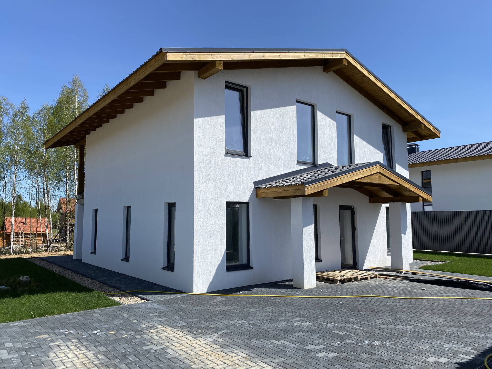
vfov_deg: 53.1
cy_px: 184
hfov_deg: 67.3
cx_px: 246
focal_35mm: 26
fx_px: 370
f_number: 1.8
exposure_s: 1/3401
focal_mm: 4.25
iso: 32
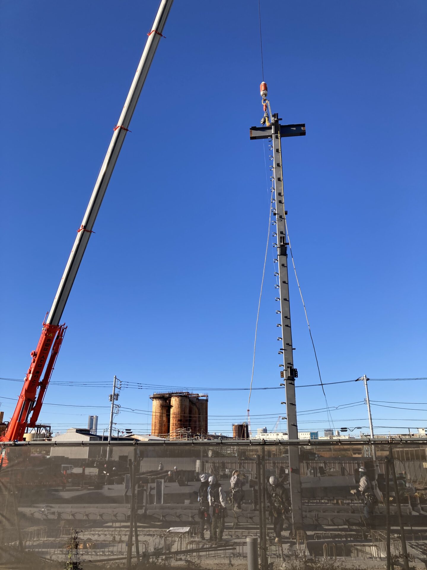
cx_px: 214
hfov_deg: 49.7
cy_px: 285
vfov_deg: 63.4
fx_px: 461
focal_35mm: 28
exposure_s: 1/1499
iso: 20
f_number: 1.8
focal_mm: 3.99
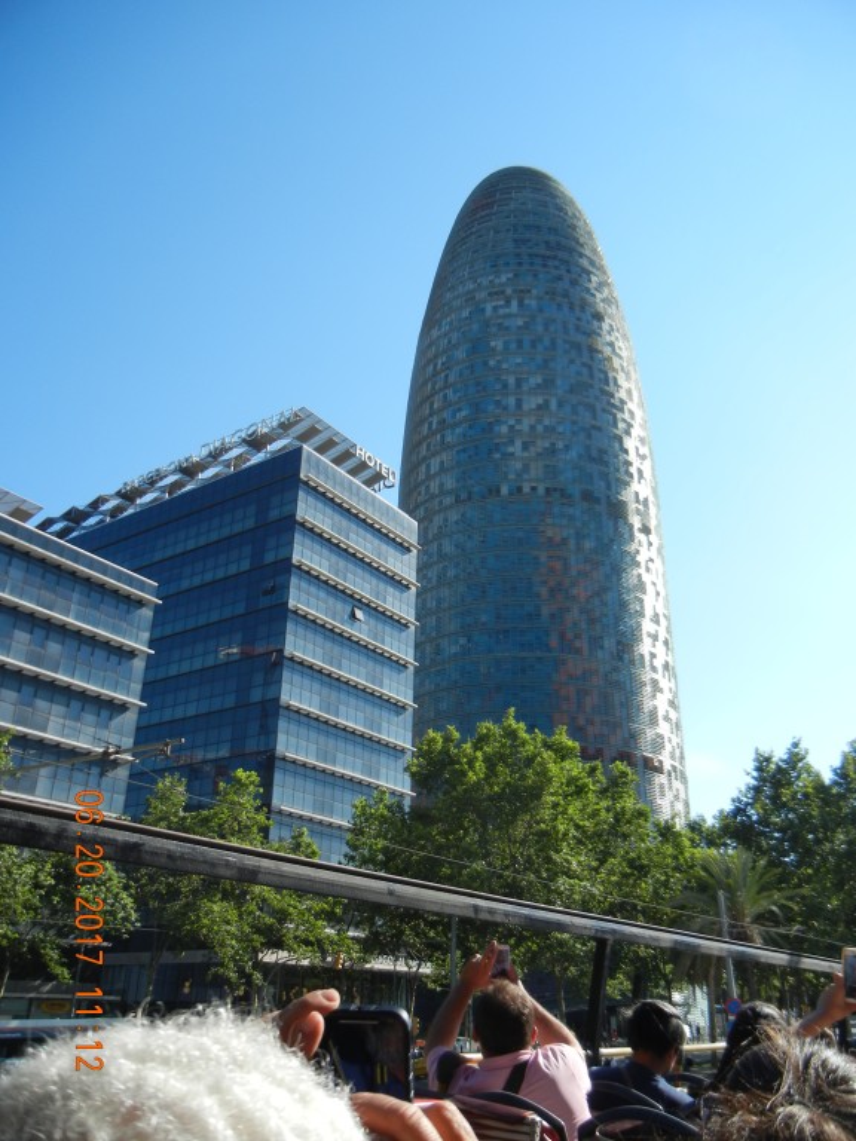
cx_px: 428
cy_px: 570
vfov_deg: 60.0
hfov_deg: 46.8
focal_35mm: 30
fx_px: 989
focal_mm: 5.4
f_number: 7
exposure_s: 1/272
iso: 160
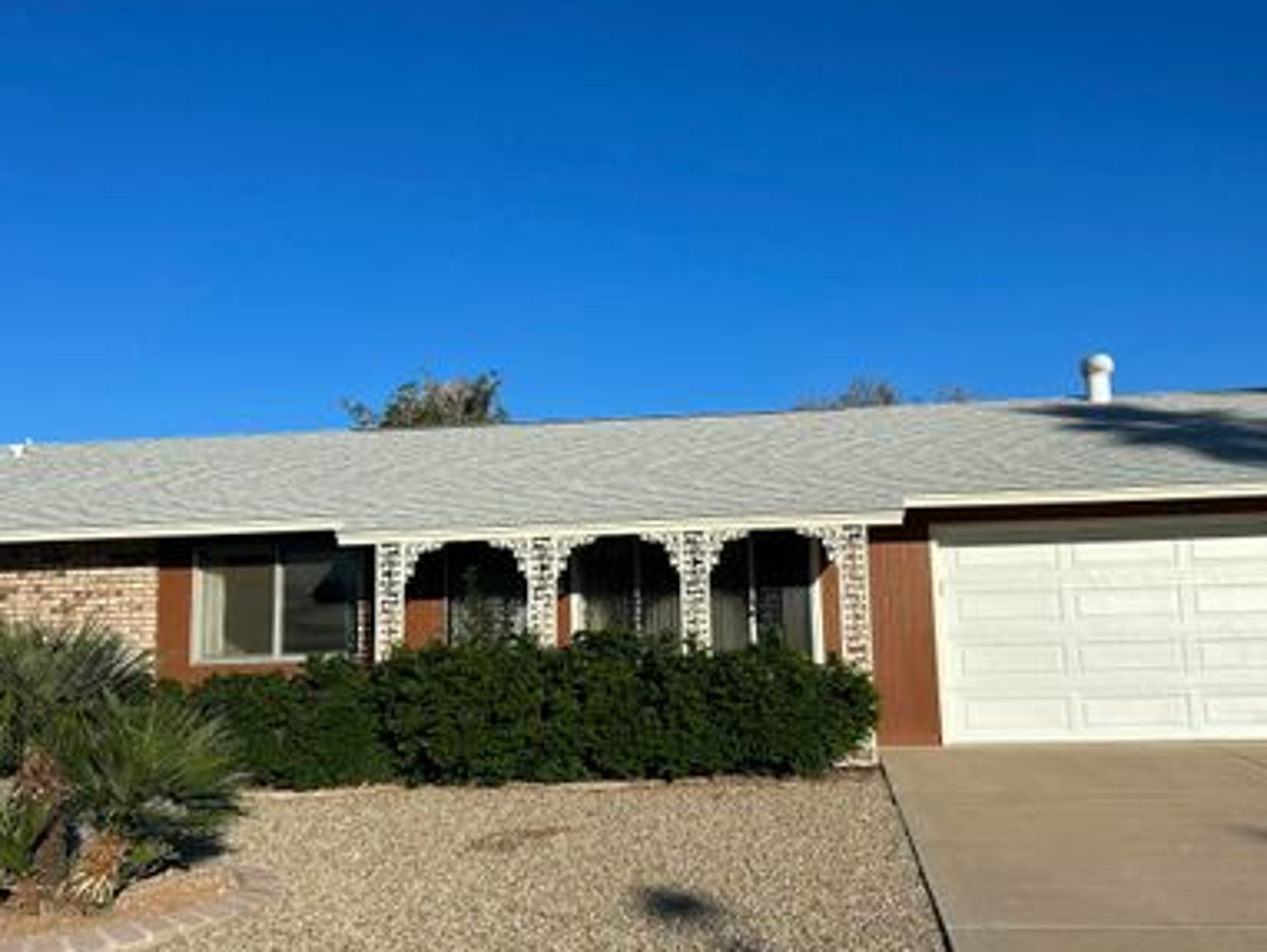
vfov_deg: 41.8
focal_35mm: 34
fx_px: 1245
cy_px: 476
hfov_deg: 53.9
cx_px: 670
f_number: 1.5
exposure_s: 1/6579
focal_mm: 5.7
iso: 50
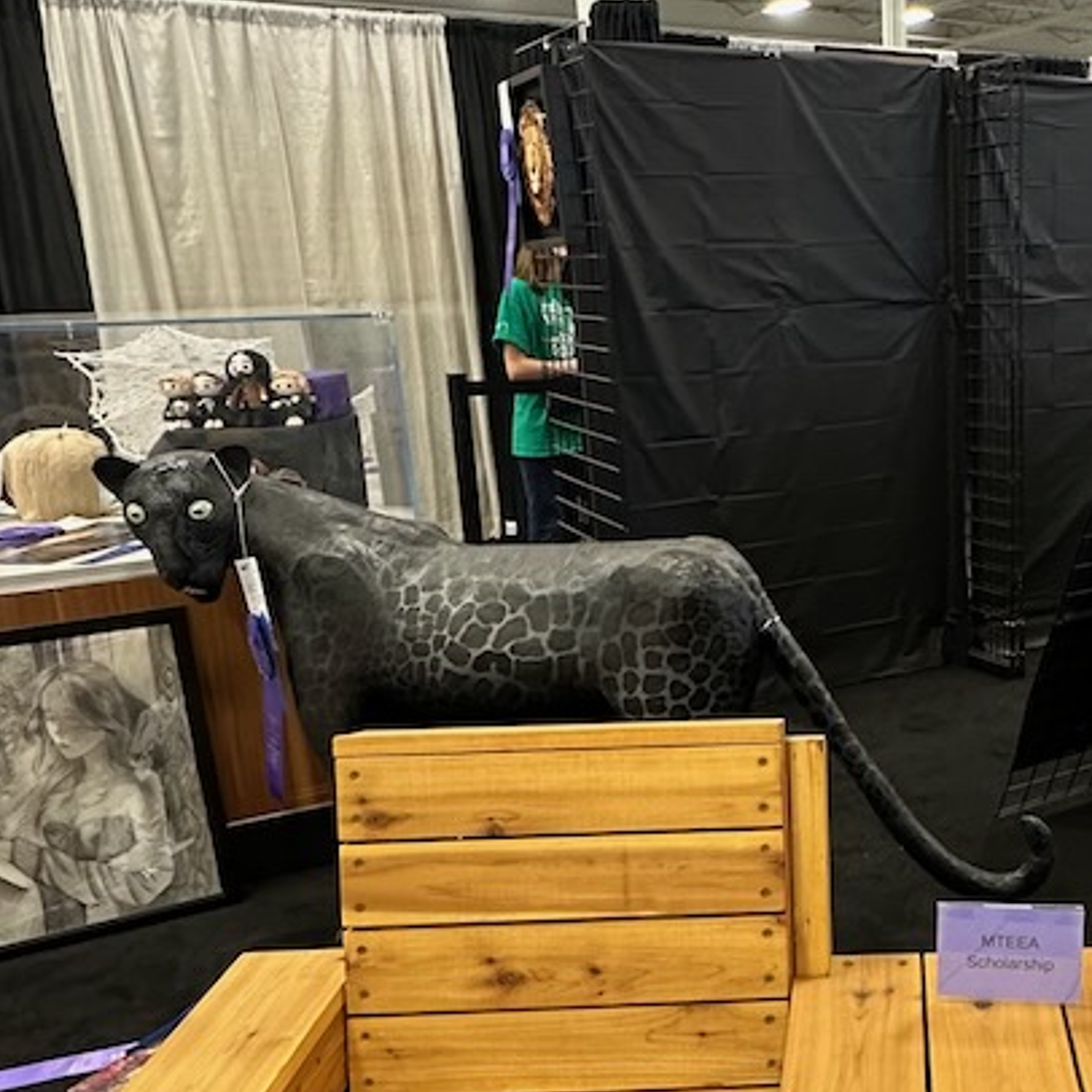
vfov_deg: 42.6
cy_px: 667
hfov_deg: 40.2
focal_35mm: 39
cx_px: 947
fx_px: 1392
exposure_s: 1/60
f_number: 2.2
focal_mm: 2.22
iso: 200
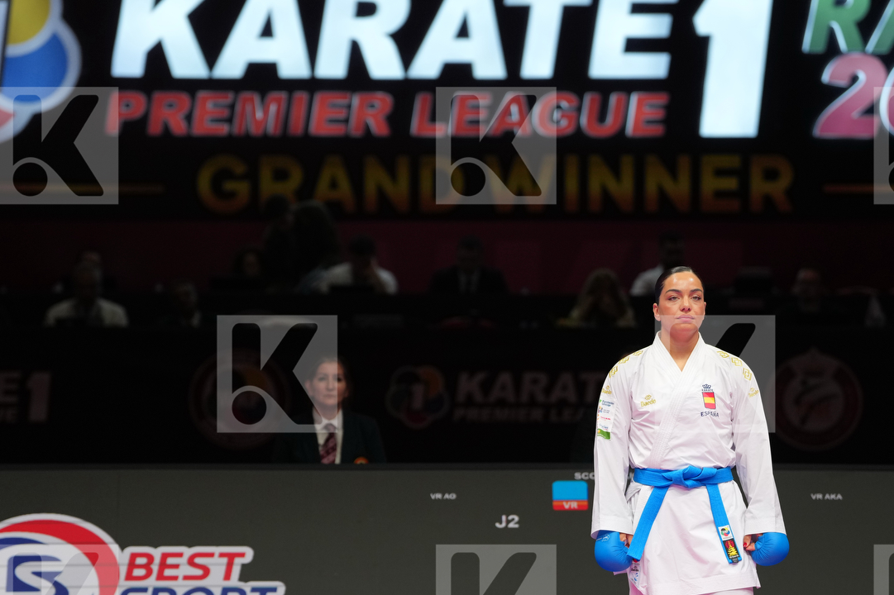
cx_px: 496
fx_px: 4741
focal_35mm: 191
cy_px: 374
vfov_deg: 7.2
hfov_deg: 10.8
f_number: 2.8
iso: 800
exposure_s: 1/1000
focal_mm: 129
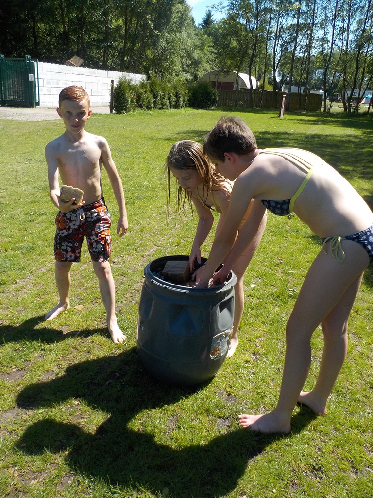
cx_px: 186
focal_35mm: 30
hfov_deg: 46.8
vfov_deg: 60.0
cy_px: 249
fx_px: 431
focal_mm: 4.1
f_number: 3.3
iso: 125
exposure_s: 1/800
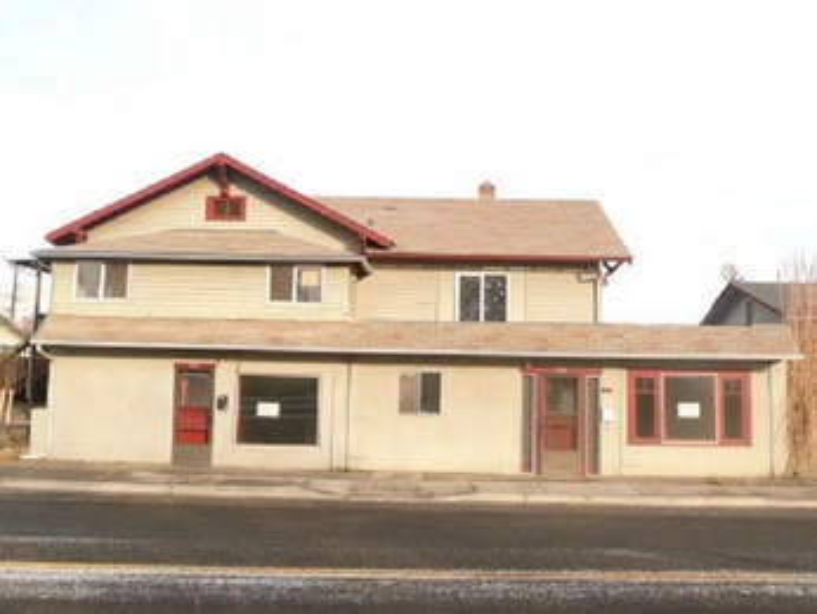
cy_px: 307
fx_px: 803
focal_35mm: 34
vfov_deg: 41.8
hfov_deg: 53.9
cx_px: 408
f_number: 3.6
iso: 100
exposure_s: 1/250
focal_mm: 5.5
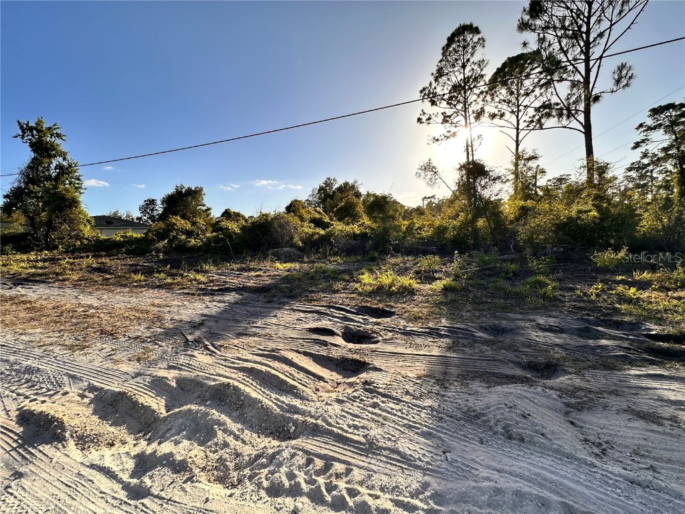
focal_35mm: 14
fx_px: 277
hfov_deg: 102.1
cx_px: 342
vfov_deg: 85.7
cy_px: 257
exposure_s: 1/1473
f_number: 2.2
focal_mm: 2.22
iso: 50
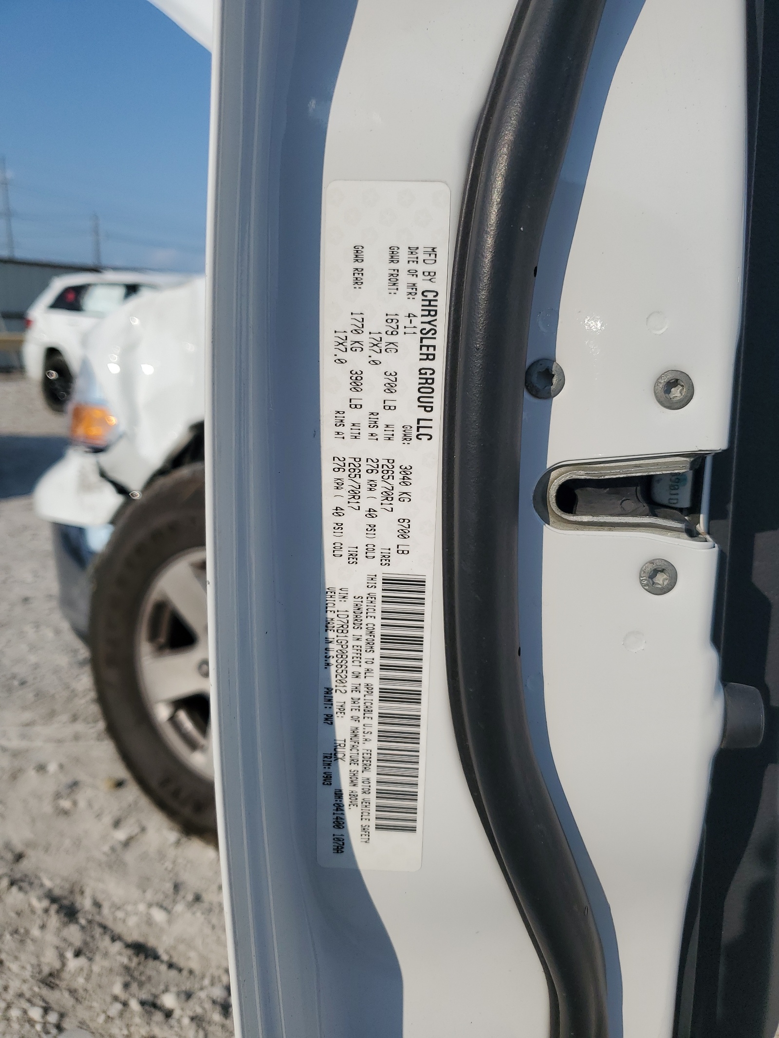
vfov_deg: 67.3
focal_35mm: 26
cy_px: 519
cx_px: 390
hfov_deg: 53.1
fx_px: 780
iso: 50
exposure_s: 1/10000
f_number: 1.5
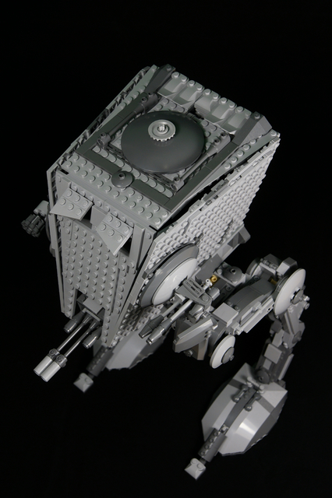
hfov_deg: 22.6
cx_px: 166
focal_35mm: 60
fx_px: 831
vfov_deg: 33.4
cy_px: 249
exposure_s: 1/40
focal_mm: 40
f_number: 8
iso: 200
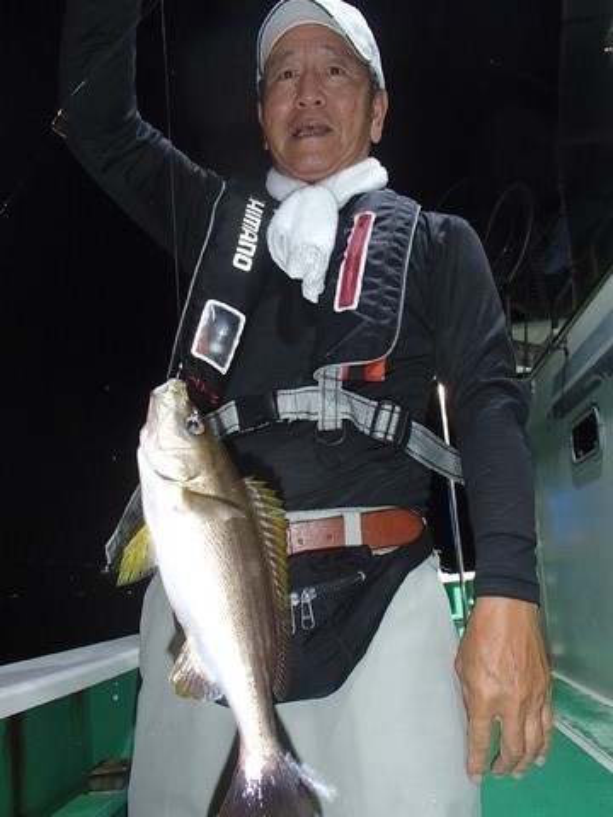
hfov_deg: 49.7
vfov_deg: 63.4
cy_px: 408
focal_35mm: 28
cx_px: 306
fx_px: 661
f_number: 3.9
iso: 400
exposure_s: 1/30
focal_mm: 5
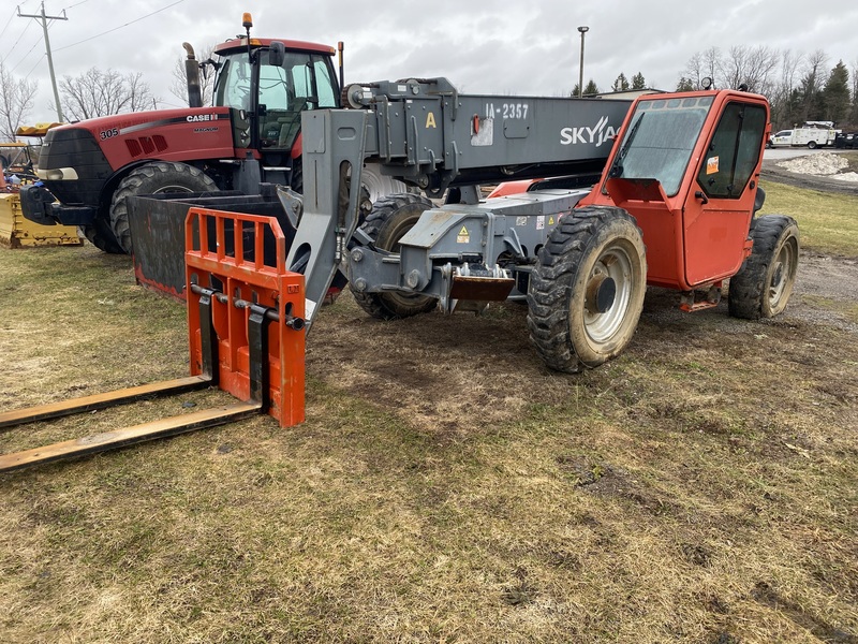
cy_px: 322
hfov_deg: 67.3
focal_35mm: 26
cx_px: 429
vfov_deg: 53.1
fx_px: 644
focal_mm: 4.25
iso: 32
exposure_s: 1/228
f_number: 1.8
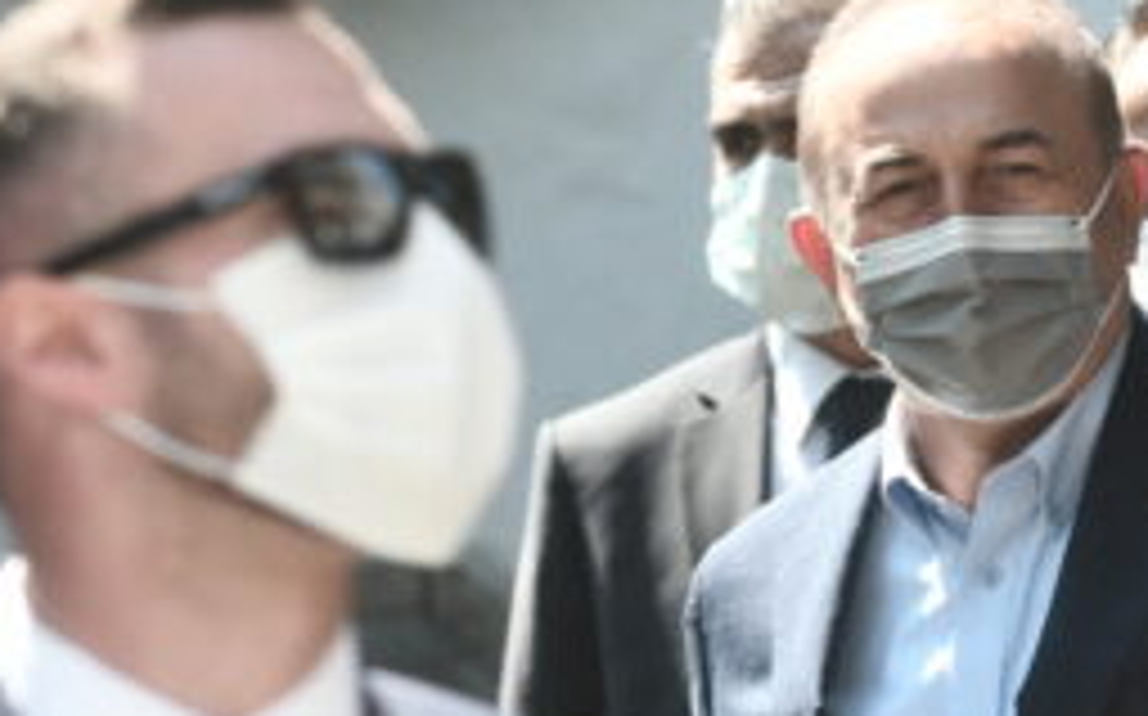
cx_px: 1017
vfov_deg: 2.0
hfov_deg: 3.2
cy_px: 239
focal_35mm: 647
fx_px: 20229
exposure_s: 1/250
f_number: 5.6
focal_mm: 180
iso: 400
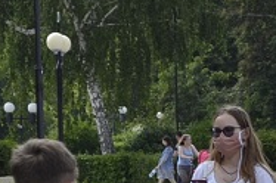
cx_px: 431
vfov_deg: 3.1
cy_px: 198
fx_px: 3380
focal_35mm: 442
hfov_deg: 4.6
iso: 100
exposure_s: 1/160
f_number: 6.3
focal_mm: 55
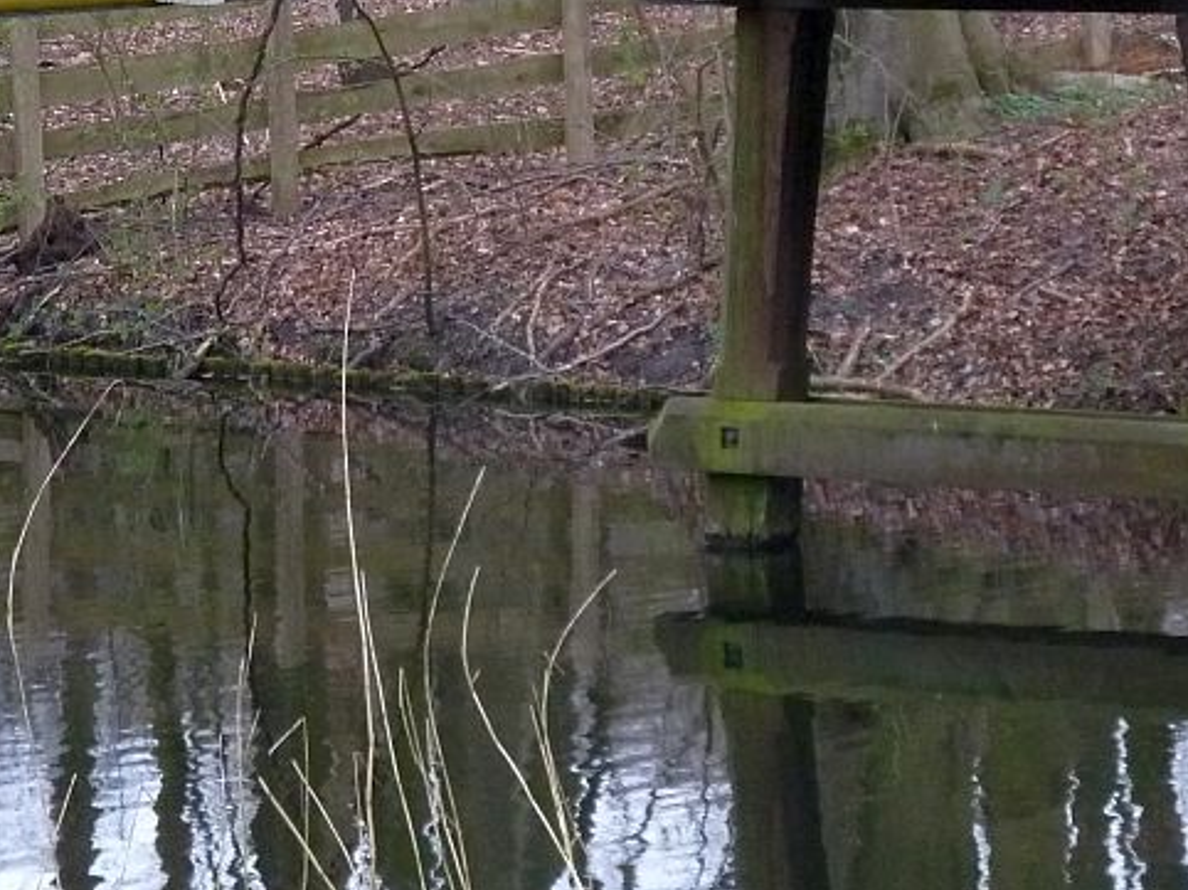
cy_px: 113
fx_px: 8095
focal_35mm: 236
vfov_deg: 6.3
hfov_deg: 8.4
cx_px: 251
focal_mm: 18.2
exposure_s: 1/40
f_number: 4.4
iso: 320
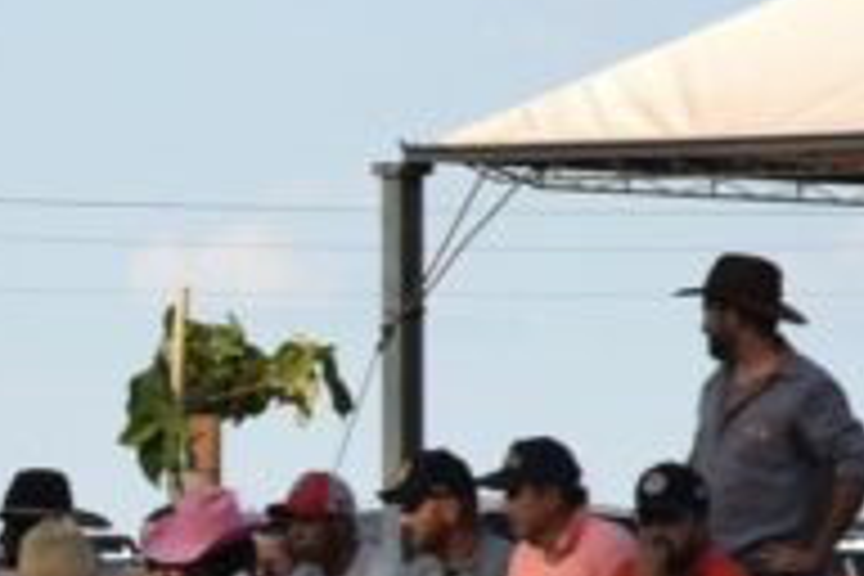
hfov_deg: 3.6
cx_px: -896
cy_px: 567
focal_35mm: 560
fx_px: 13439
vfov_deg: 2.5
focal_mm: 70
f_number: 7.1
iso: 400
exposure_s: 1/800
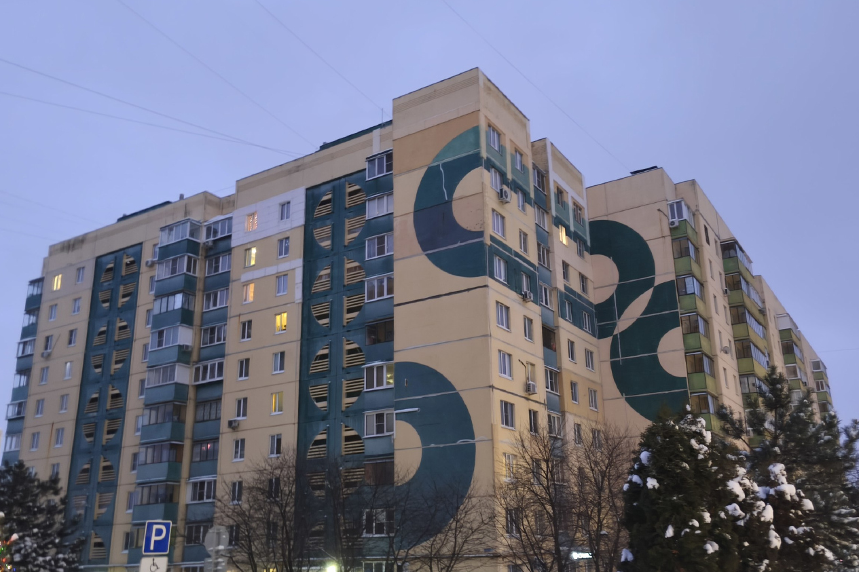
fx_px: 740
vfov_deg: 42.3
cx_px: 432
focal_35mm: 31
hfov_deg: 60.3
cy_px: 314
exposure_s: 1/25
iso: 1000
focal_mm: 5.35
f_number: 1.7
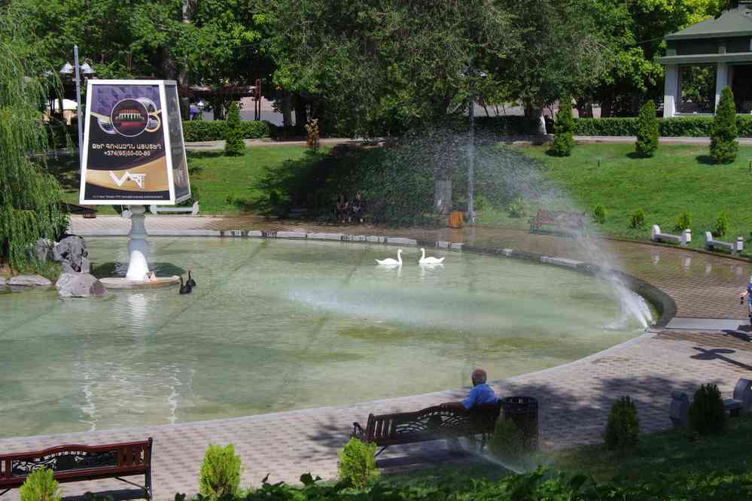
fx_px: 1504
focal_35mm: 72
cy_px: 250
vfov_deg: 18.9
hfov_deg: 28.1
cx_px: 376
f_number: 11
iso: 200
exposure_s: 1/100
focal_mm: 47.5
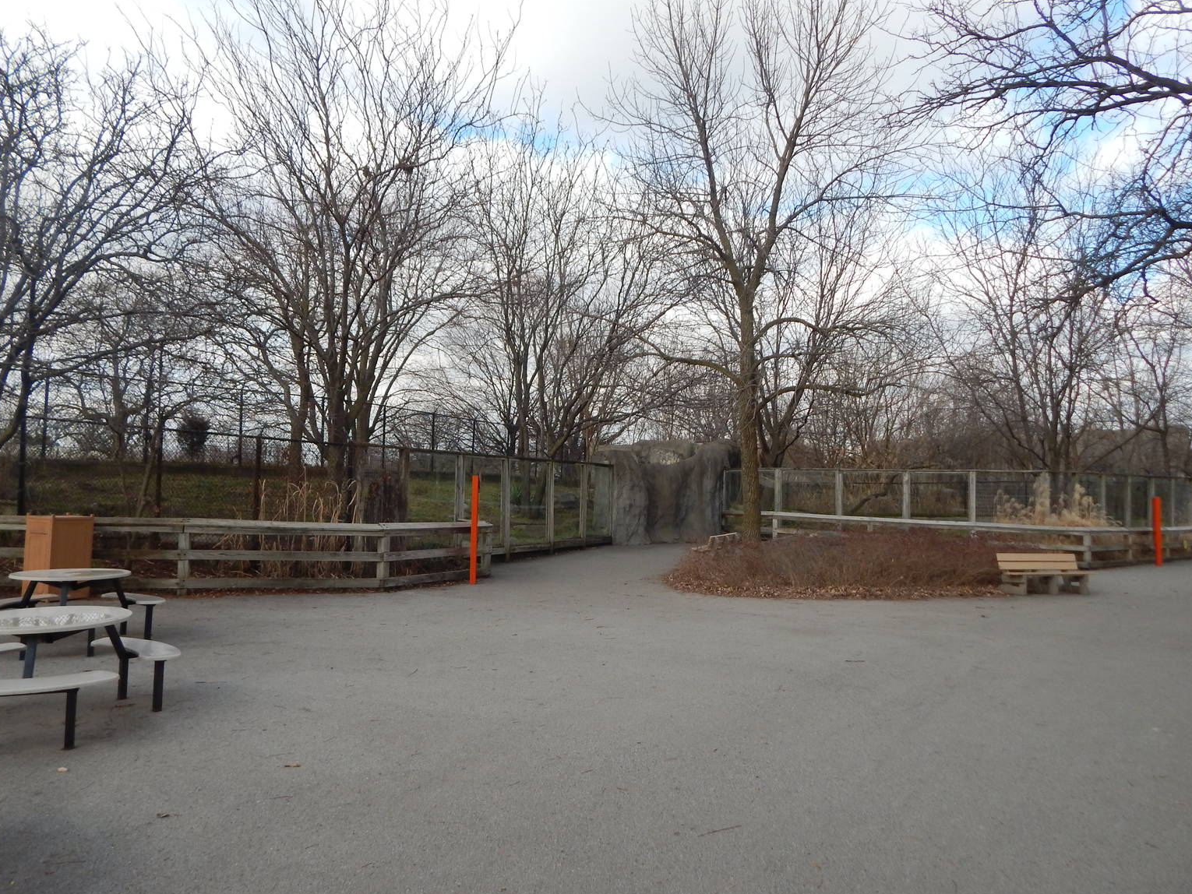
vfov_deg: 58.9
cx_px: 592
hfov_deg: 73.9
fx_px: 792
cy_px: 462
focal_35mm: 23
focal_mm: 4
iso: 125
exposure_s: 1/800
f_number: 3
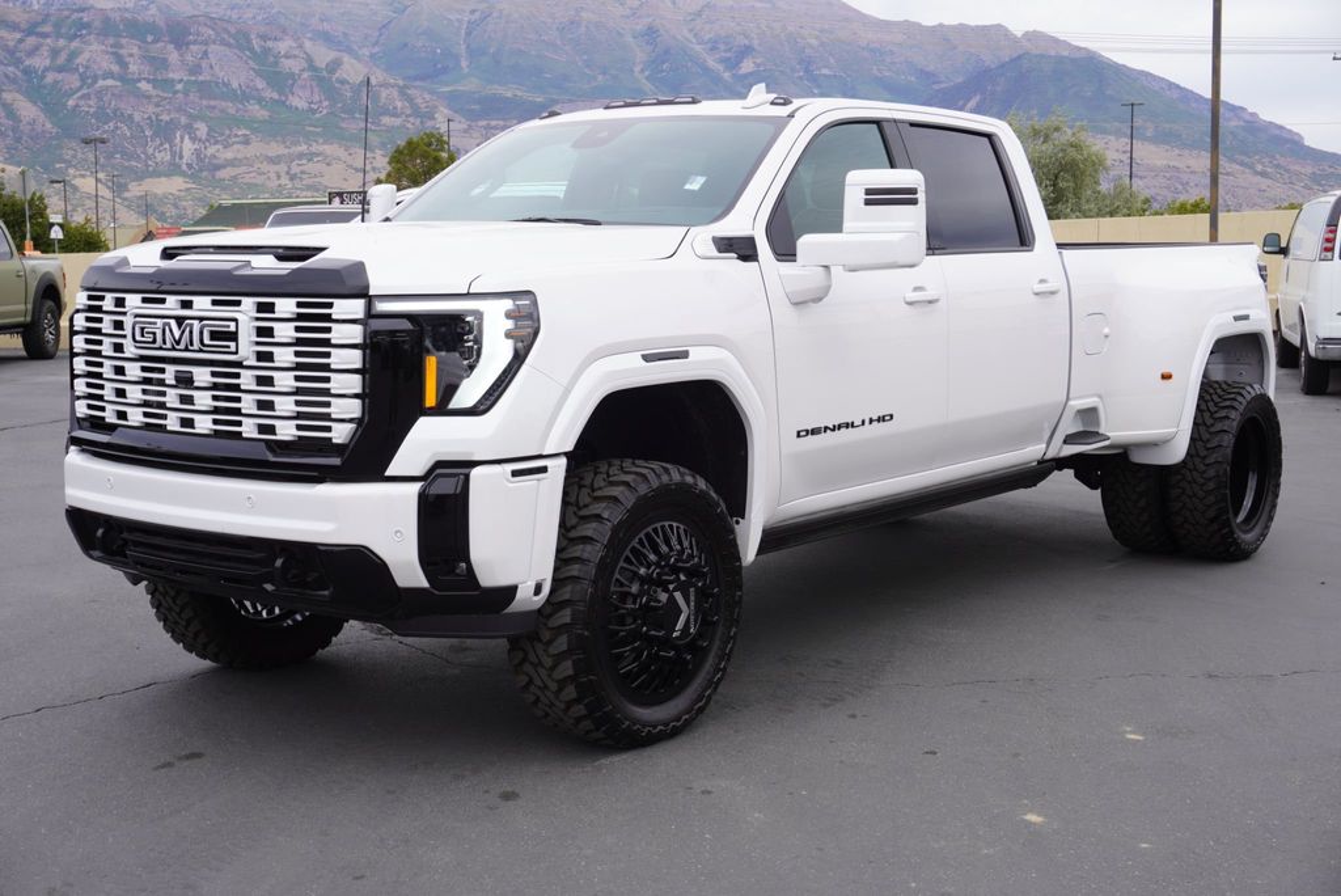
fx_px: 1733
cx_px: 670
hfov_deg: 42.3
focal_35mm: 46
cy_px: 448
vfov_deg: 29.0
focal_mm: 31
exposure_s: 1/125
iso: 100
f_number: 9
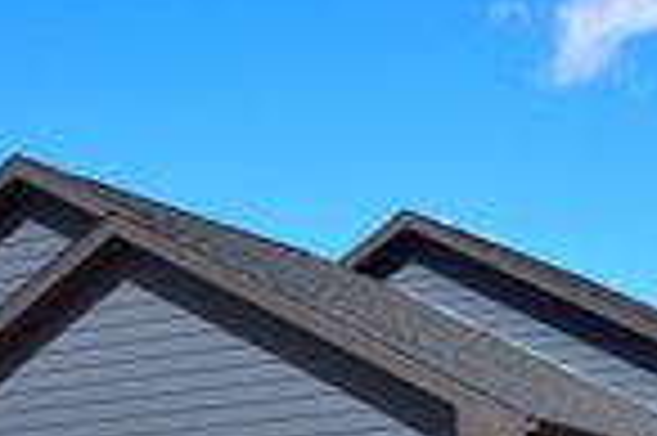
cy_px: 658
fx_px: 1878
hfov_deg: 19.3
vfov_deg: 12.6
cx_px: 648
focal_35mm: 103
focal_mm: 20
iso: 200
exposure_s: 1/800
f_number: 8
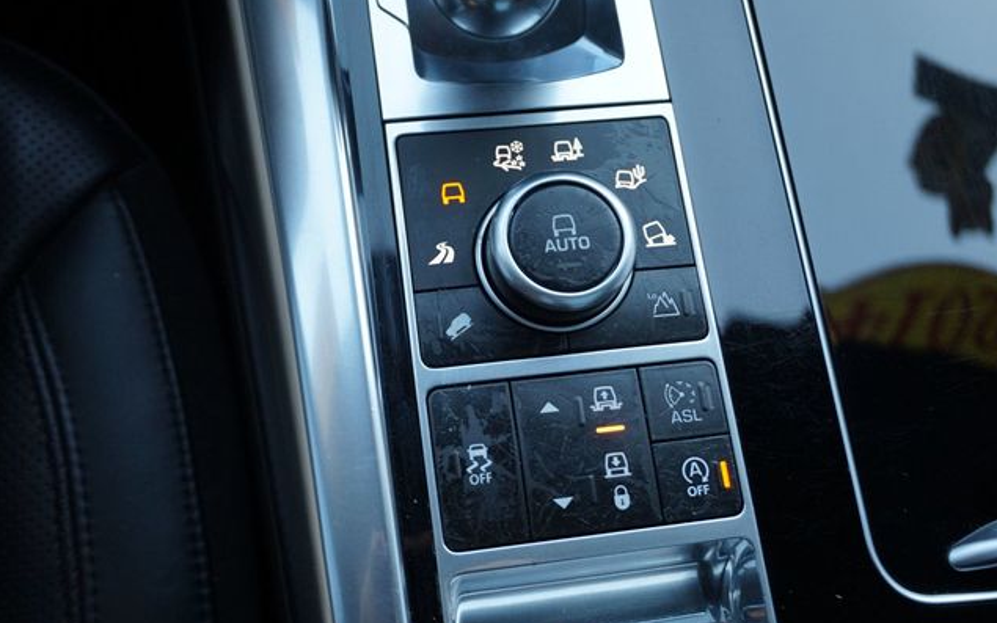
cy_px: 301
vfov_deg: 33.2
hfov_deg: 50.9
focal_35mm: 39
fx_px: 1047
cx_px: 496
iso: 400
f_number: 4.5
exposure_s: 1/60
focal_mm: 25
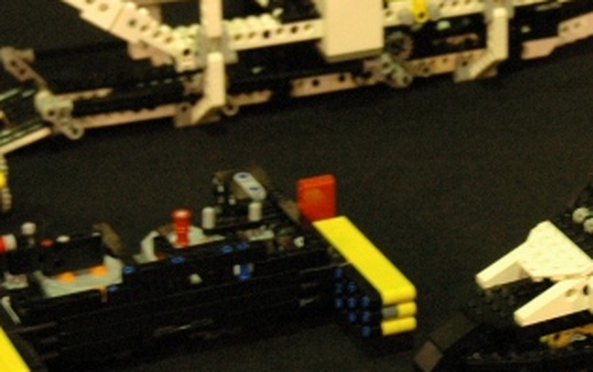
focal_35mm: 188
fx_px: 3040
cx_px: 683
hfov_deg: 11.0
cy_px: 188
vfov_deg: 7.0
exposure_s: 1/10
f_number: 5
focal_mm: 38
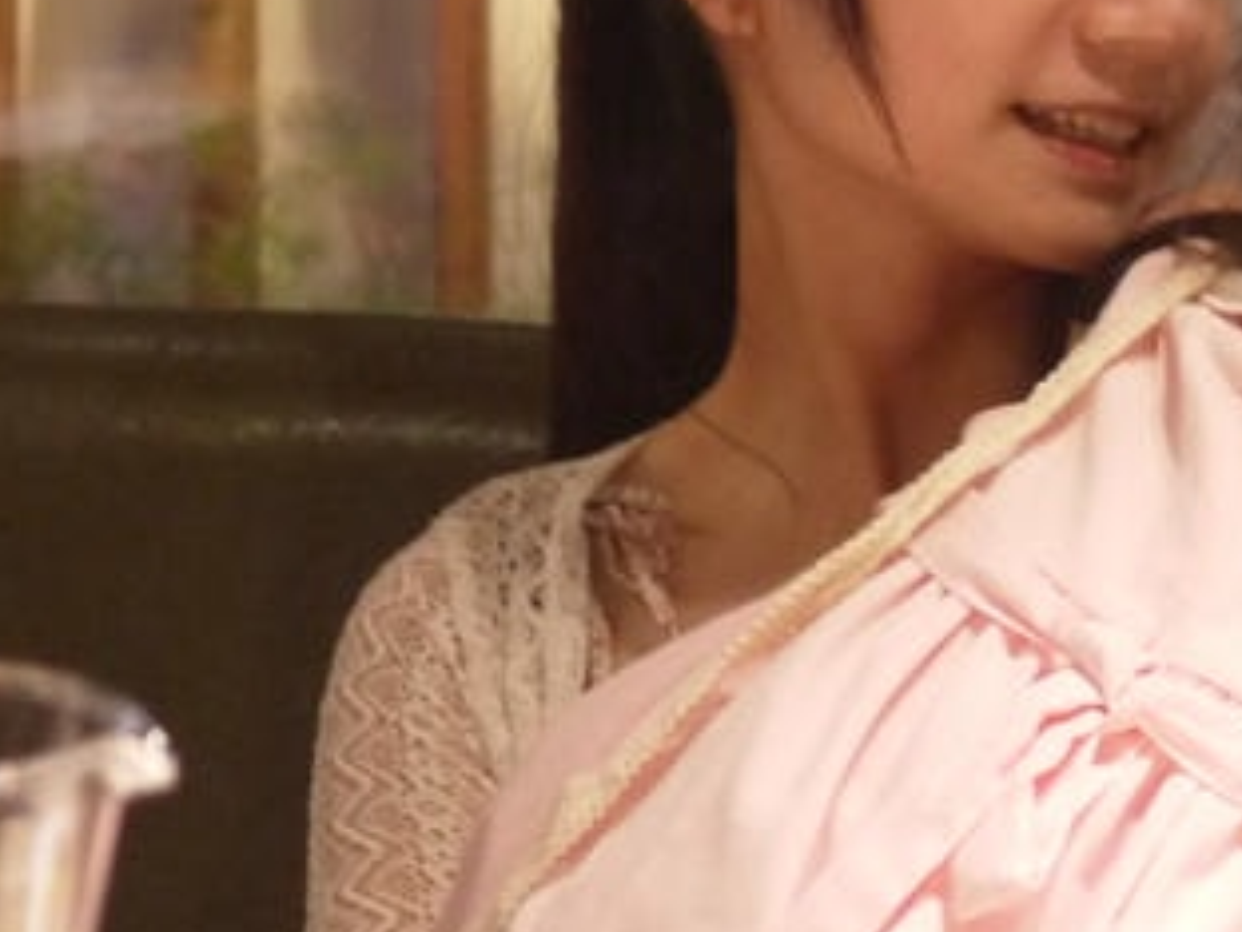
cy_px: 390
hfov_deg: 12.3
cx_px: 1803
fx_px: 5525
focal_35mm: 154
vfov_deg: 9.6
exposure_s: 1/50
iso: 800
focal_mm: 20
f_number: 1.7
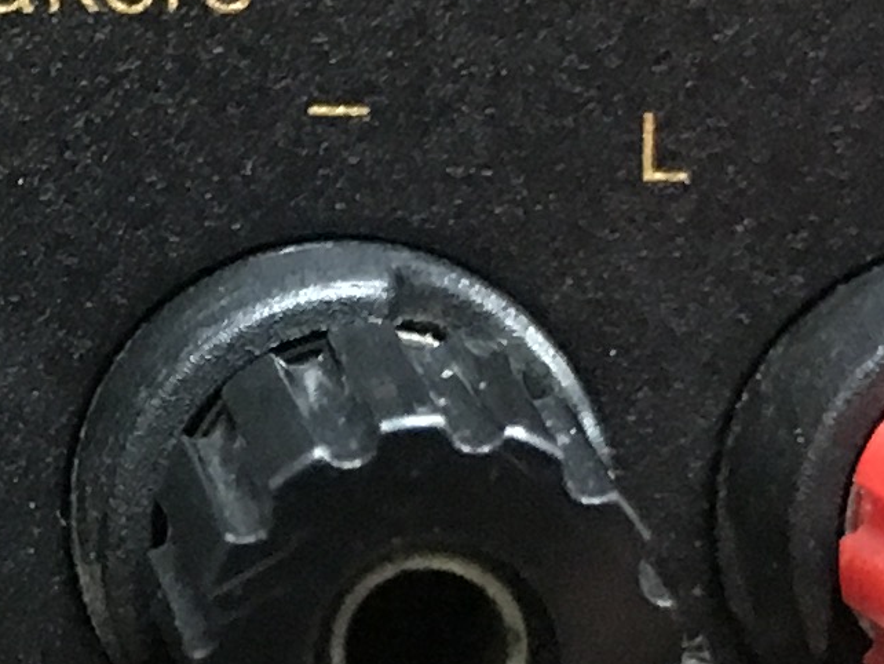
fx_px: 4650
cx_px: -102
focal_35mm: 182
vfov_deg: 8.1
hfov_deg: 10.7
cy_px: 650
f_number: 2.2
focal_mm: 4.15
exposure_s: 1/17
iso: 400
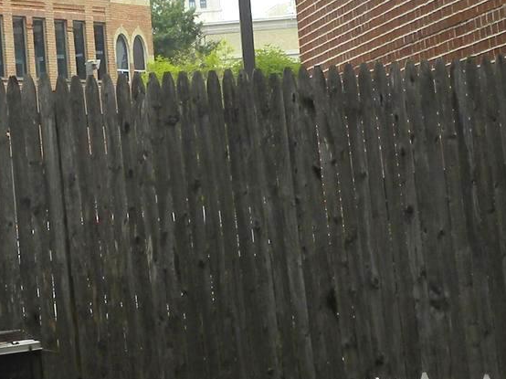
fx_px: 3565
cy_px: -97
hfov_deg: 8.1
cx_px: 195
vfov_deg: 6.0
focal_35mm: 244
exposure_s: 1/160
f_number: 4
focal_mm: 11.8
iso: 64
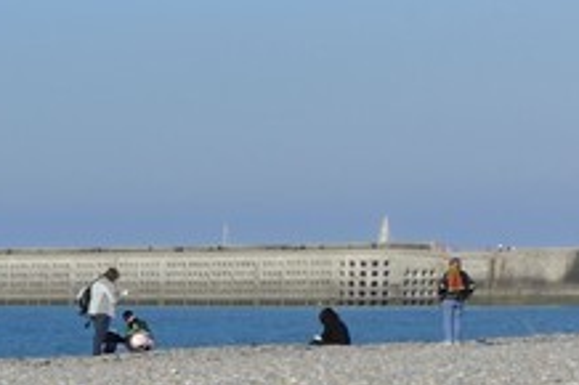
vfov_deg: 3.8
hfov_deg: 5.3
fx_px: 5673
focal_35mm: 353
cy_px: 1026
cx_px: -1522
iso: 200
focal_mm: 48
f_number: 18
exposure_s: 1/100
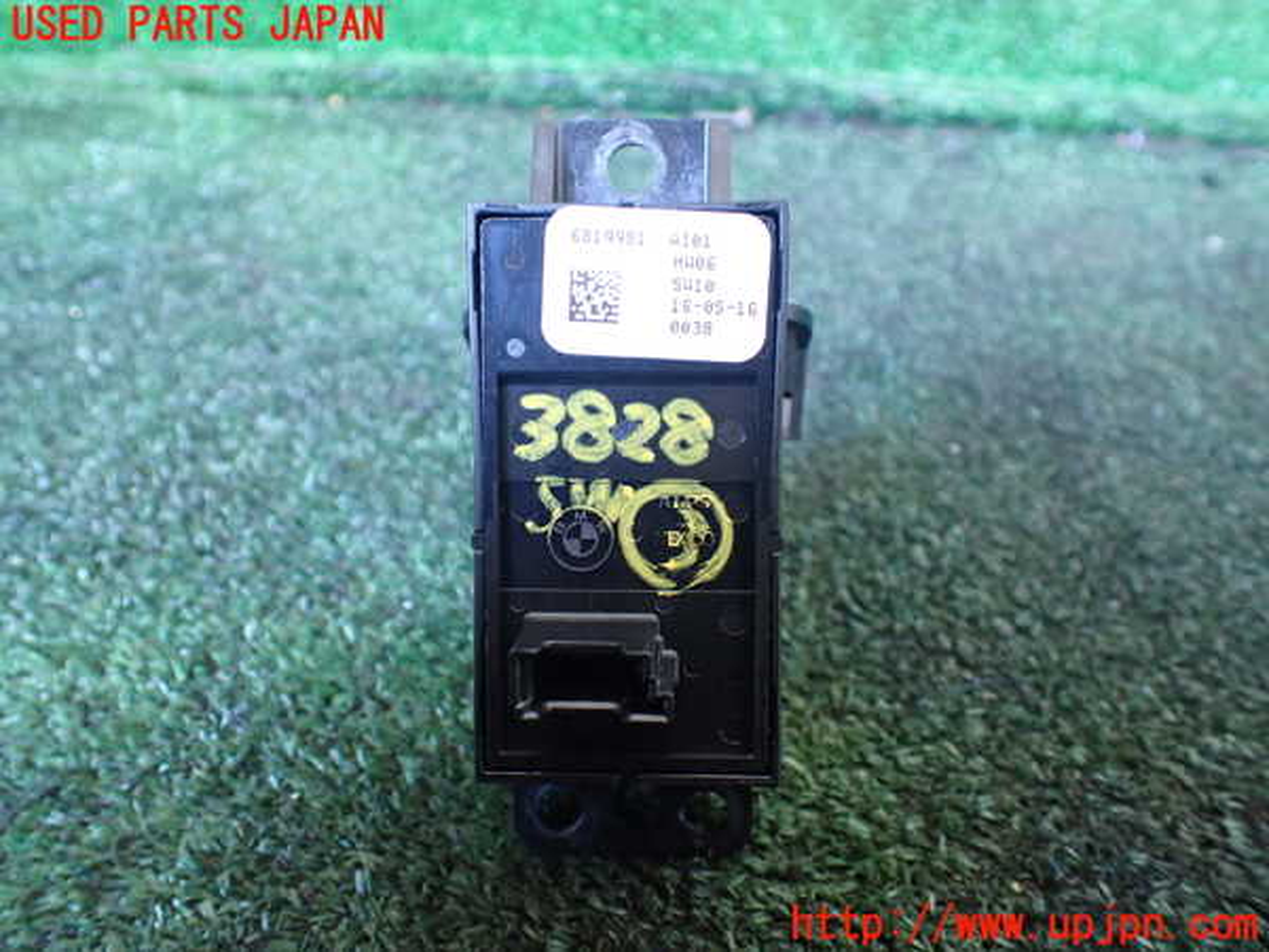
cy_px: 476
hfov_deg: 60.0
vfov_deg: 46.8
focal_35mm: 30
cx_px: 634
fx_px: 1100
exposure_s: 1/40
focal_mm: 5.4
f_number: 2.3
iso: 800
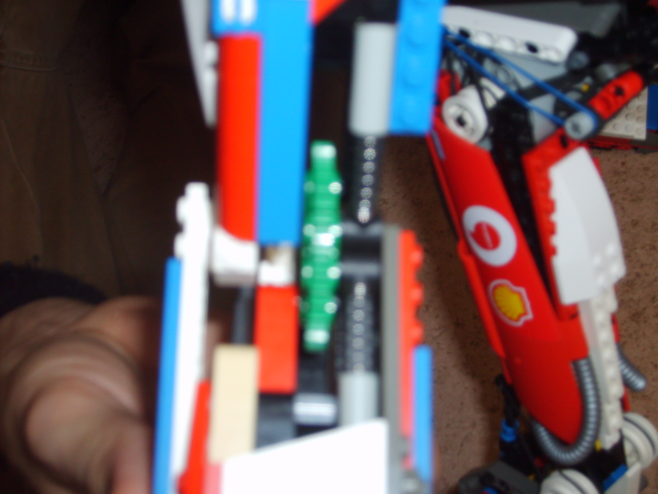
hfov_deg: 36.8
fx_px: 988
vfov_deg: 28.0
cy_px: 247
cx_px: 329
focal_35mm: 52
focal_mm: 8.7
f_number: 3.3
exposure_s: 1/45
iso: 100
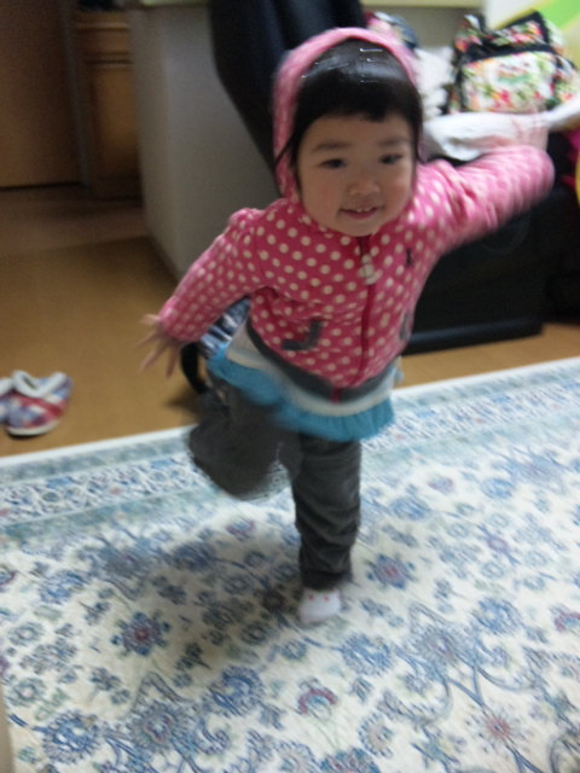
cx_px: 290
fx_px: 648
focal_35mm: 29
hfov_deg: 48.2
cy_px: 386
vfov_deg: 61.7
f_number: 2.8
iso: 153
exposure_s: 1/4
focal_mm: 4.82
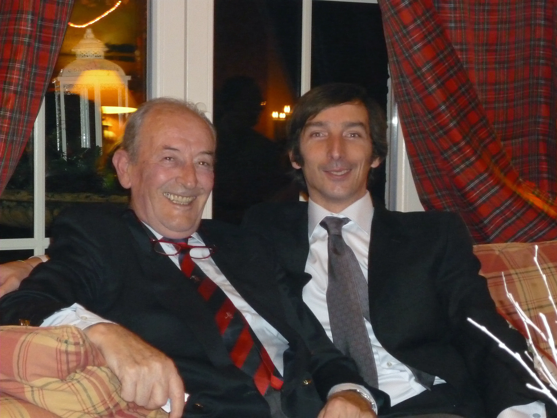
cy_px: 209
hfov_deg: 23.8
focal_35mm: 82
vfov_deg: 18.0
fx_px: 1319
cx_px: 278
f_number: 4.4
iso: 800
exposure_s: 1/8
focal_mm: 13.6
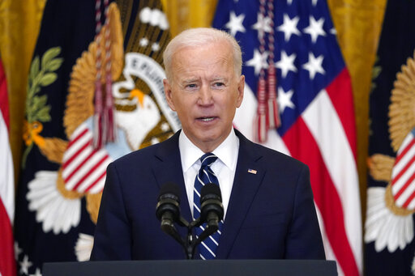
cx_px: 208
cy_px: 138
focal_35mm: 444
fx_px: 5116
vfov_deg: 3.1
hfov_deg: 4.6
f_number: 6.3
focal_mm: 444
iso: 10000
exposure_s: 1/200
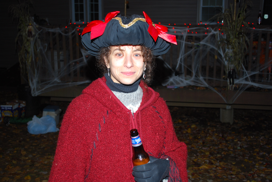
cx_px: 136
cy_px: 91
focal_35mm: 39
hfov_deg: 49.5
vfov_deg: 34.3
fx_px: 295
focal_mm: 26
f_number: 4.5
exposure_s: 1/60
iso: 200
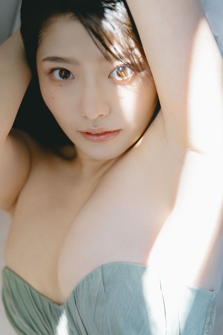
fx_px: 372
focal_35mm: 40
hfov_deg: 33.4
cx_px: 112
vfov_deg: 48.5
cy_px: 168
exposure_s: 1/800
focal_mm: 40
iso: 1600
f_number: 2
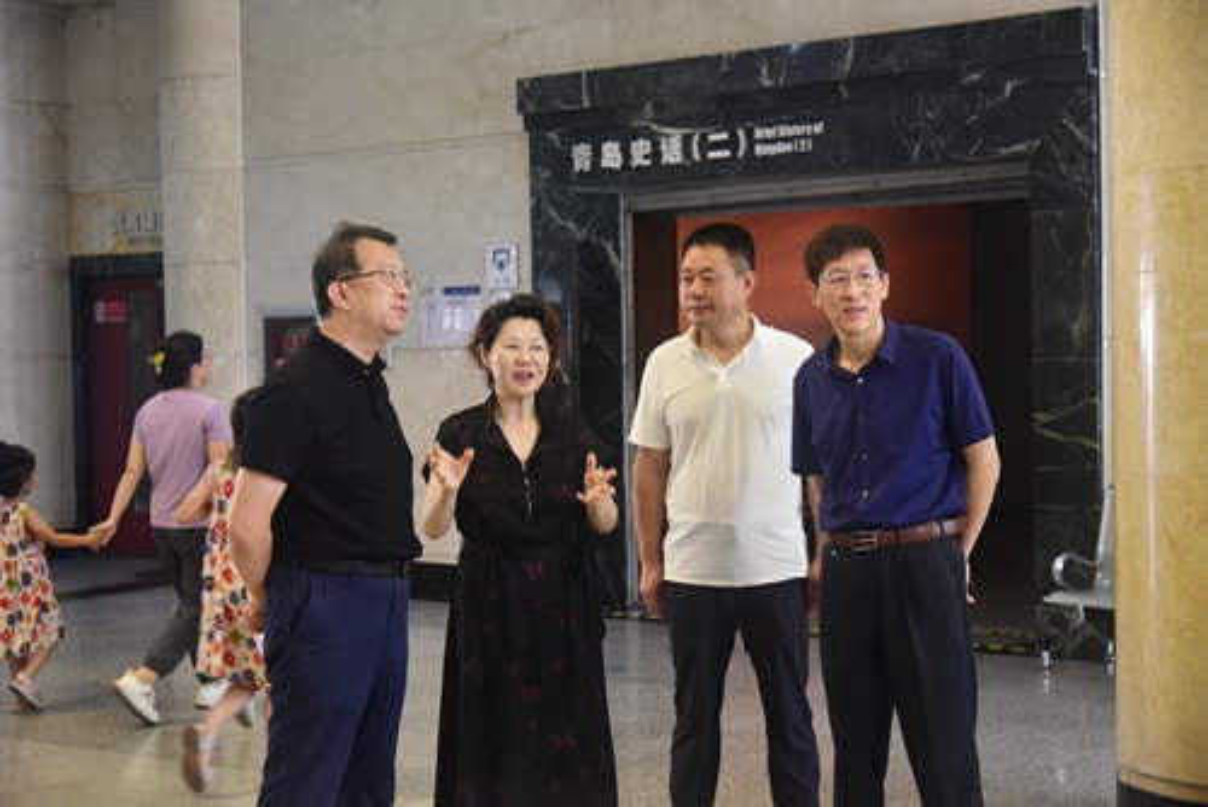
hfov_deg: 30.9
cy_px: 404
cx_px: 604
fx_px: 2182
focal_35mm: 65
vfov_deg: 20.9
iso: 3200
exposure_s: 1/100
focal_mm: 65
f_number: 5
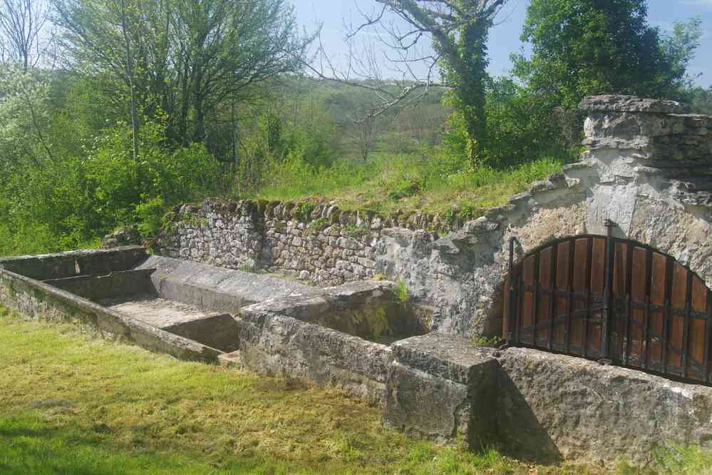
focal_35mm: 39
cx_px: 356
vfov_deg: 34.2
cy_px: 238
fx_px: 771
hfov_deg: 49.6
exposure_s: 1/50
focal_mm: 26
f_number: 10
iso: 200
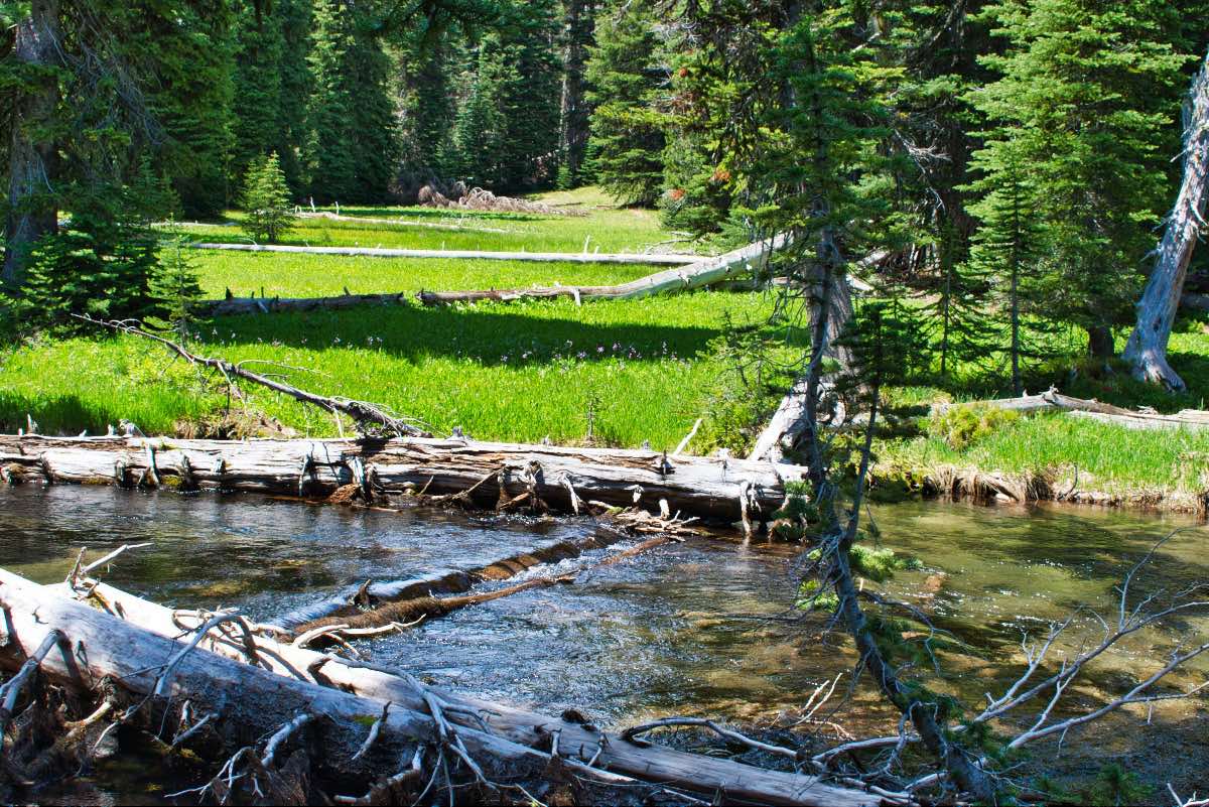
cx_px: 604
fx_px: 1612
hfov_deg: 41.1
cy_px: 404
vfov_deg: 28.1
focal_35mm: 48
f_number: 10
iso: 400
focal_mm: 32
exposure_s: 1/250
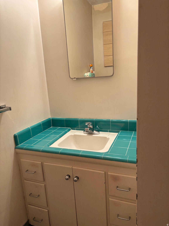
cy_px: 113
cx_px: 84
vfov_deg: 67.3
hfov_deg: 53.1
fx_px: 169
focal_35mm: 26
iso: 80
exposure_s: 1/120
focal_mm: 5.96
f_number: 1.6
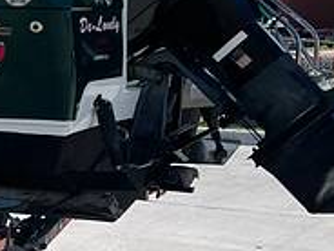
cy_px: 133
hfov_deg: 11.4
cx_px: -483
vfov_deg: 10.5
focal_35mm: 141
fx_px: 1360
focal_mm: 5.1
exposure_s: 1/4902
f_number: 1.6
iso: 32
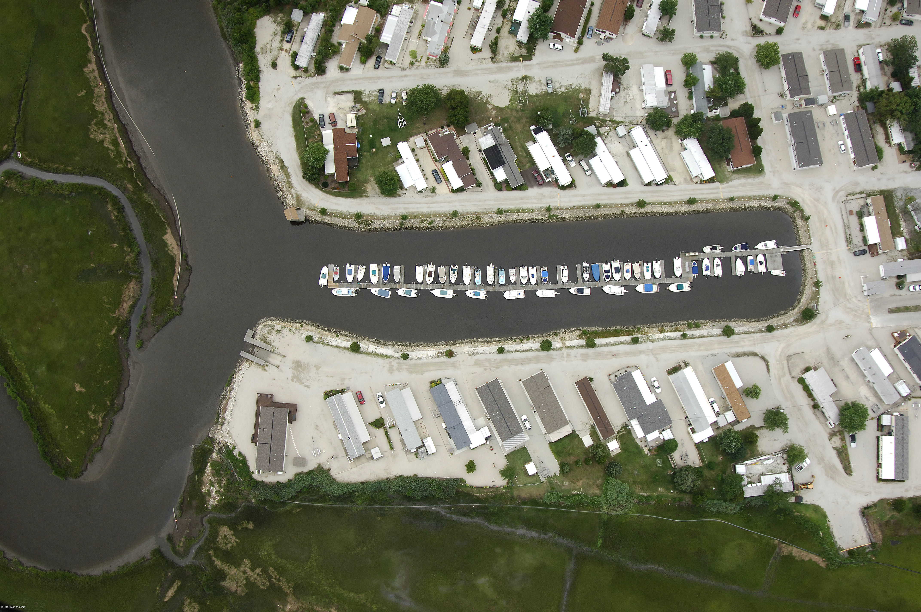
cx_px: 460
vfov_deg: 36.8
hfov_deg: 53.2
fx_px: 920
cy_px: 306
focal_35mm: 36
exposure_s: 1/1000
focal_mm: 24
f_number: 5.6
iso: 400
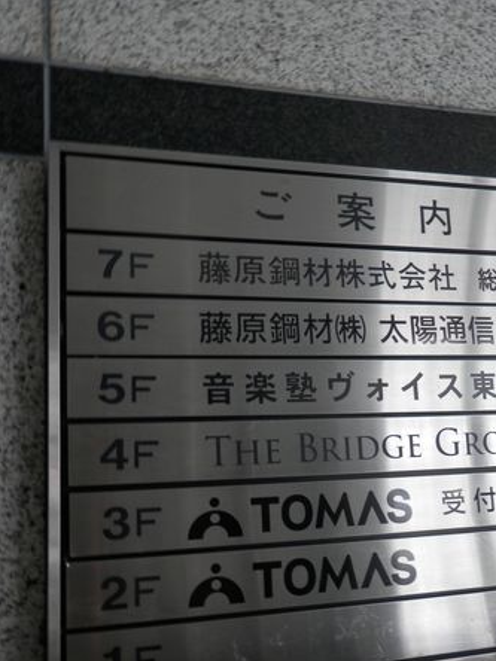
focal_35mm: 36
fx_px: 688
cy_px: 390
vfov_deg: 51.1
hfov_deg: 39.4
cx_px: 305
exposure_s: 1/30
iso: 125
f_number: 3
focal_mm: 4.5
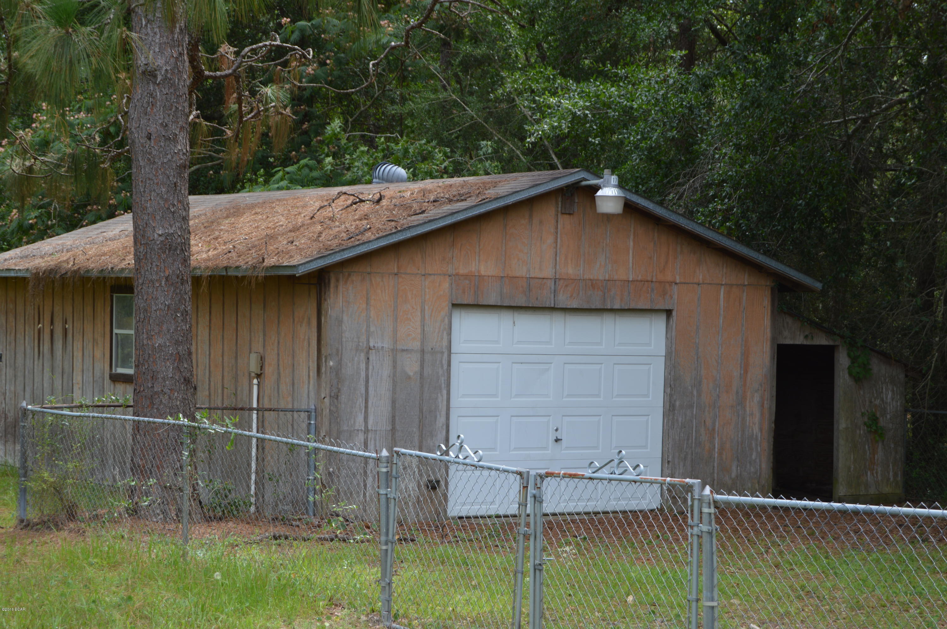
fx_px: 2168
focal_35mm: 82
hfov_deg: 24.6
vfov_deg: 16.5
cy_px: 314
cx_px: 474
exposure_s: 1/125
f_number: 5.6
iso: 100
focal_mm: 55
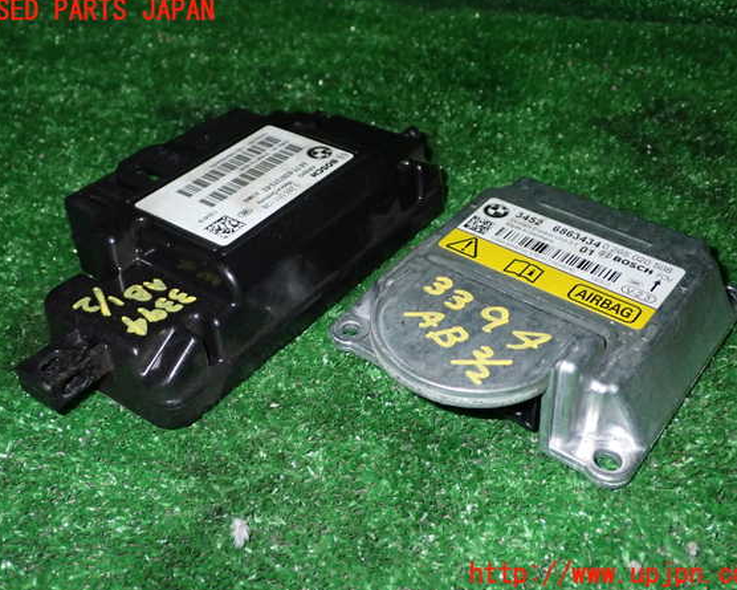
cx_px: 371
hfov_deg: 45.8
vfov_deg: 37.3
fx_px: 873
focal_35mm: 40
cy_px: 293
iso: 500
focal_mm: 6.83
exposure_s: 1/40
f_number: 8
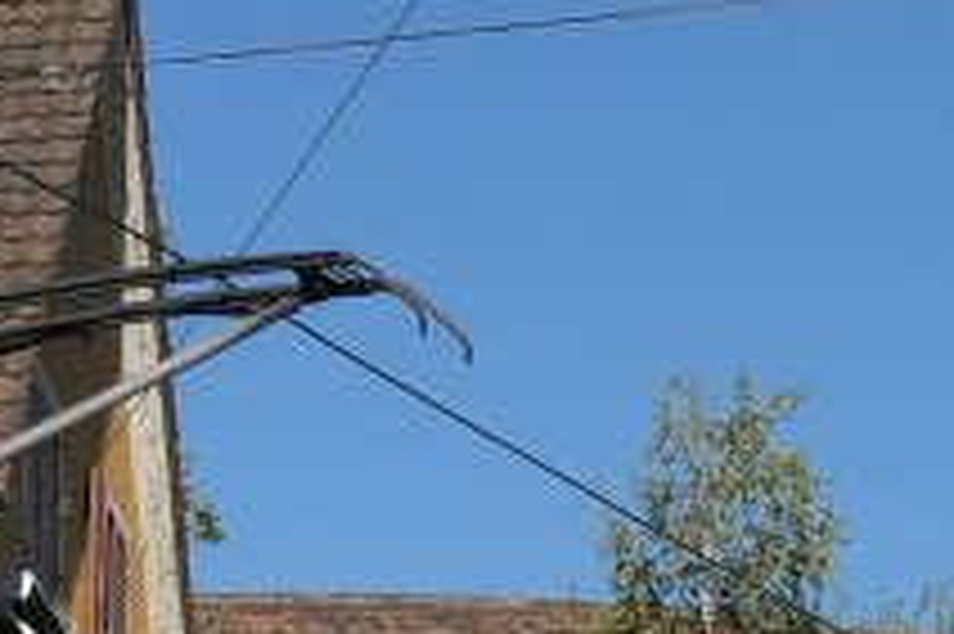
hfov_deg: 10.8
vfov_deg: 6.9
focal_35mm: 190
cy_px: 1410
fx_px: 5031
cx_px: 230
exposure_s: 1/1000
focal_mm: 11.5
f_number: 4.5
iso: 125
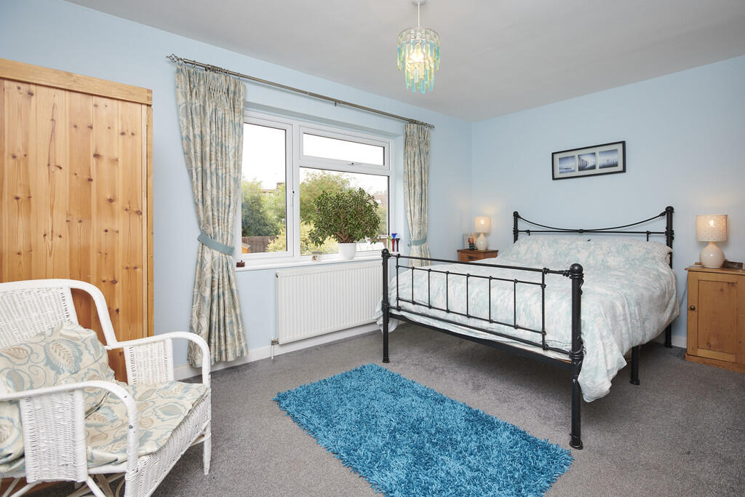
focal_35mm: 17
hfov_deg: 93.3
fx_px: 352
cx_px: 372
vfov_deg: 70.5
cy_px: 248
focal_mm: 17
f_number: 8
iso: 500
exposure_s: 1/160
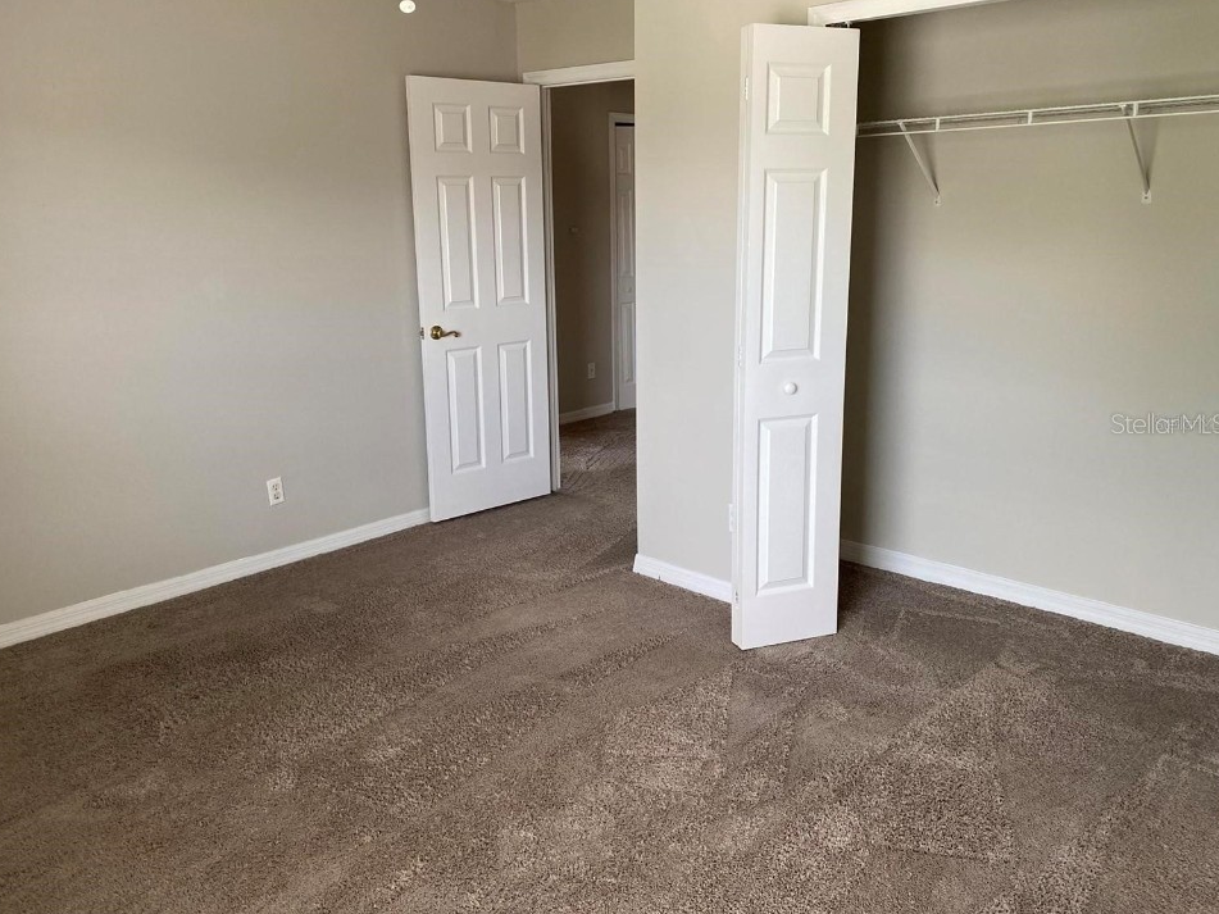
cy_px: 423
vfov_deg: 49.7
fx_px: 986
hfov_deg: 63.4
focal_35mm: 28
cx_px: 576
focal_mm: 4.25
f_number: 1.8
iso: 125
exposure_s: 1/103
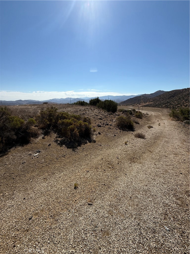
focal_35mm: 14
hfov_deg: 85.7
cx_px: 95
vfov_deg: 102.1
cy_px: 127
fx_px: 102
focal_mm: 2.22
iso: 50
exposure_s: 1/2976
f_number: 2.2
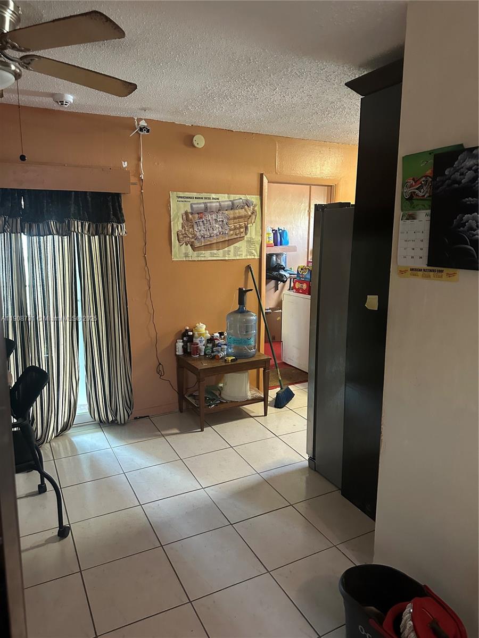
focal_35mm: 24
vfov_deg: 71.6
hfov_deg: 56.8
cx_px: 240
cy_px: 319
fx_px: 443
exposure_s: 1/40
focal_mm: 6.86
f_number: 1.78
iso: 640
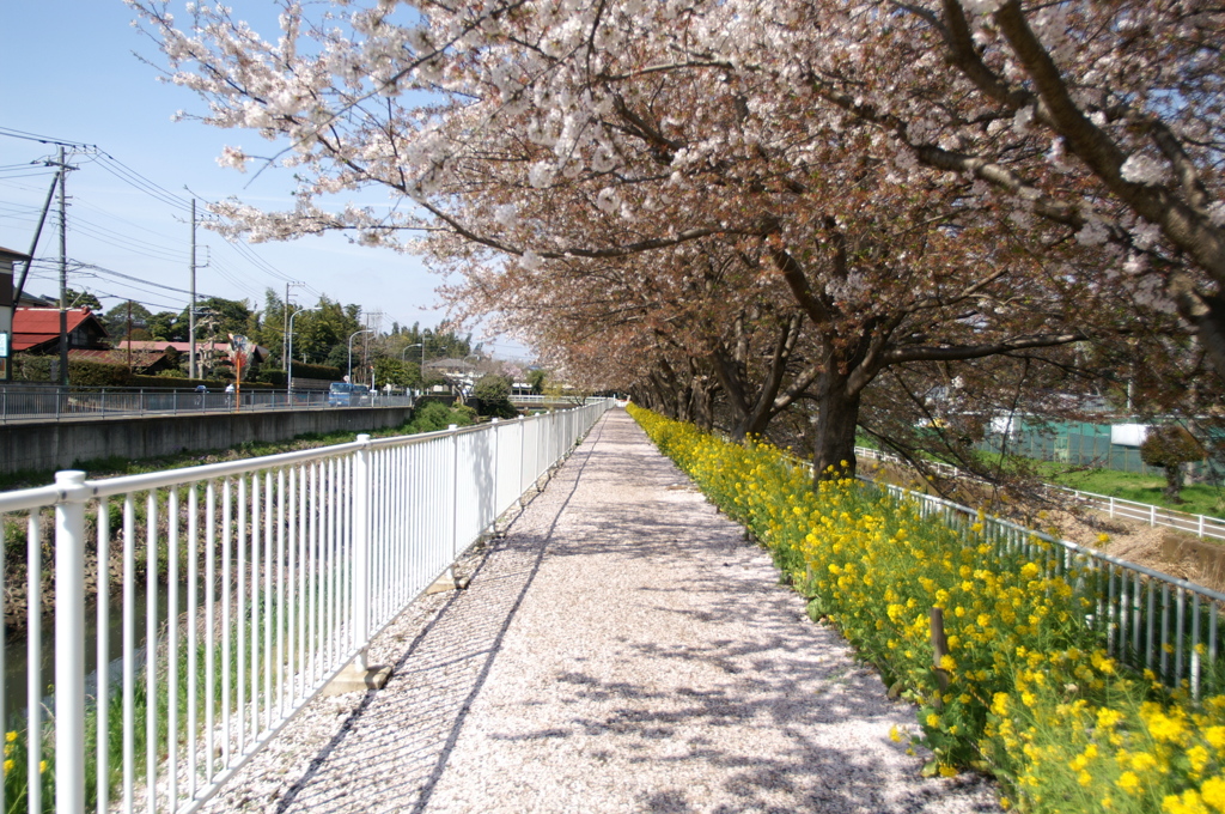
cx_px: 612
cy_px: 407
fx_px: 1020
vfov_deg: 43.5
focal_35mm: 30
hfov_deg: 62.0
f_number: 3.5
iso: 100
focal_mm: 20
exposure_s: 1/500
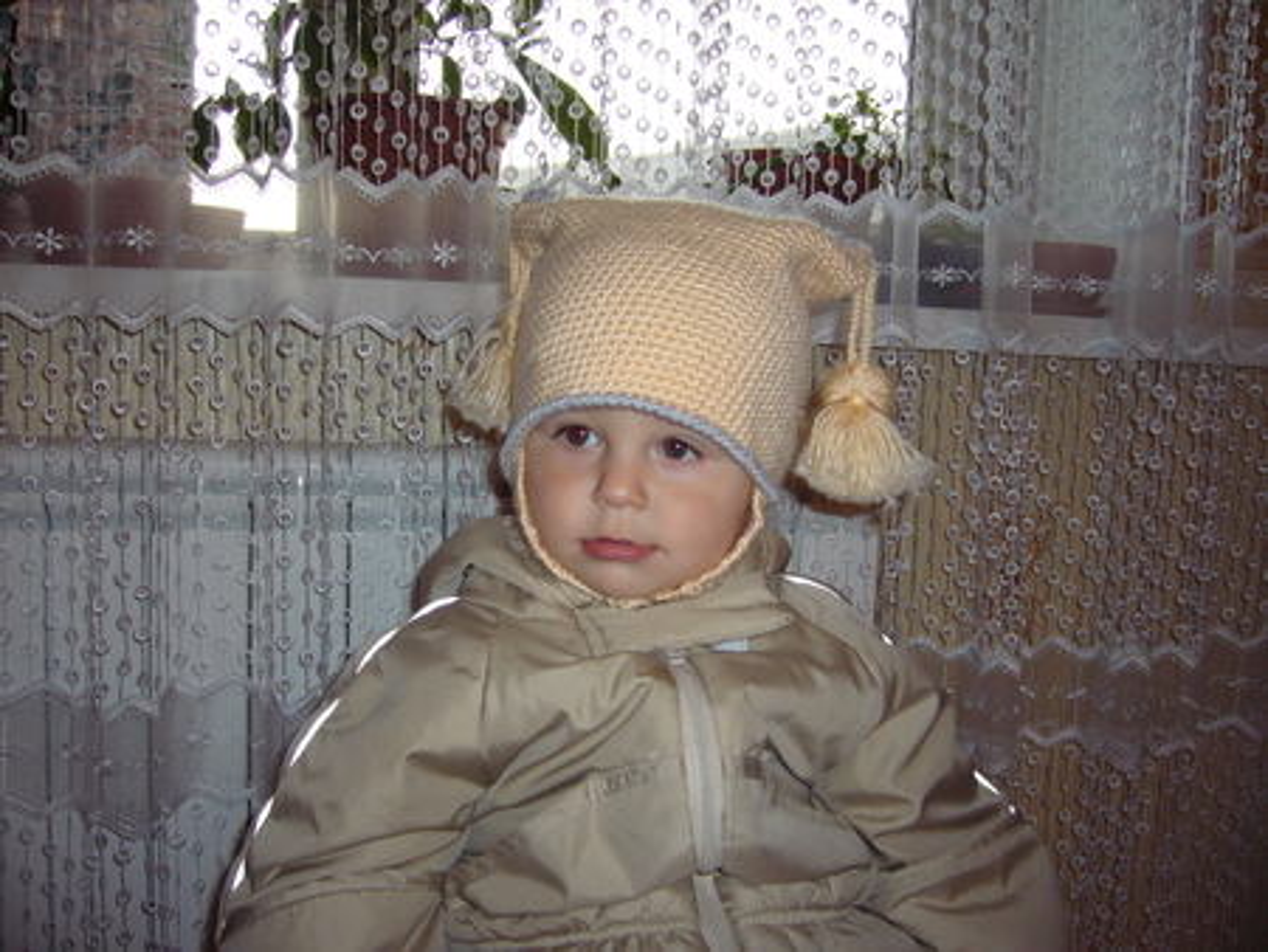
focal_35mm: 35
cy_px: 476
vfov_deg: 40.7
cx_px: 634
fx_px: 1283
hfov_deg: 52.6
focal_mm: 5.8
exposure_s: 1/30
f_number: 2.8
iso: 100
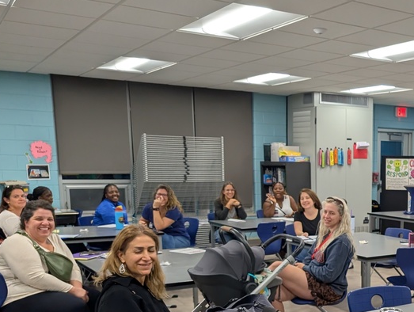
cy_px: 263
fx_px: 563
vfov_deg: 30.0
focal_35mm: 47
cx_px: 381
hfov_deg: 37.4
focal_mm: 6.9
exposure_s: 1/296
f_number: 1.68
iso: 539
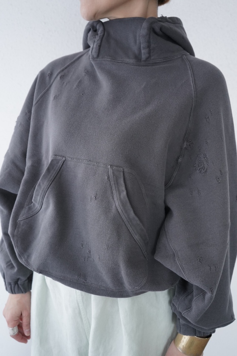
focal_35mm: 34
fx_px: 336
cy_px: 178
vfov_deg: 55.8
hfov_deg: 38.8
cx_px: 118
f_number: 5.6
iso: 3200
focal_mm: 34
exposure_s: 1/100
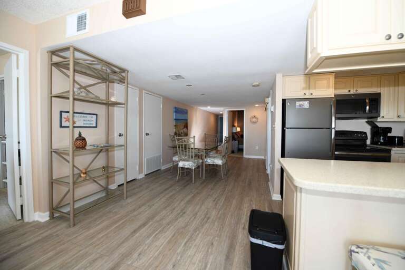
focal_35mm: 14
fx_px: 157
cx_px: 202
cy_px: 135
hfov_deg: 104.3
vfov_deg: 81.2
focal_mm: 14
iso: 200
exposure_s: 1/125
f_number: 3.5
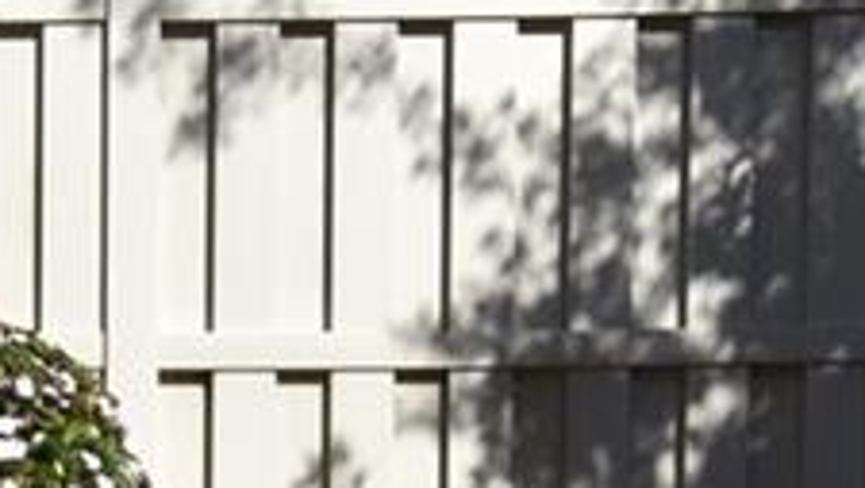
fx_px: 3076
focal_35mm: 134
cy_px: 307
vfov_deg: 9.1
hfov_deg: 15.2
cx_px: -269
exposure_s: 1/640
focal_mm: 12
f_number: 9
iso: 200
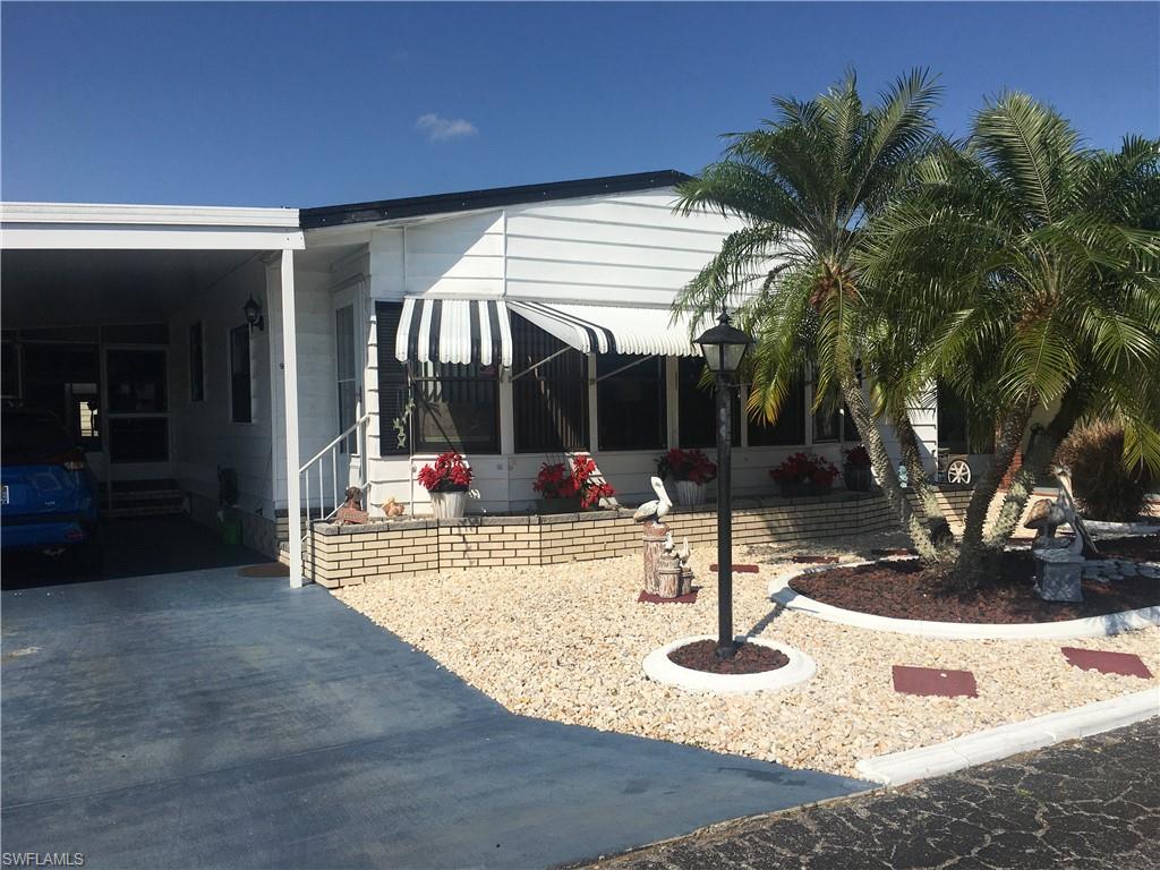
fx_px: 972
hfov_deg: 61.7
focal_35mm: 29
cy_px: 435
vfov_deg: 48.2
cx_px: 580
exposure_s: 1/4808
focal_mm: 4.15
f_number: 2.2
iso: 25
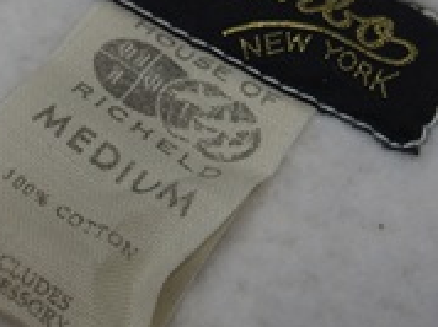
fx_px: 1137
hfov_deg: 21.6
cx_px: 111
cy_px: 55
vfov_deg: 16.2
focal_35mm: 90
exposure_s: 1/60
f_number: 2.8
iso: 100
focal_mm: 6.7
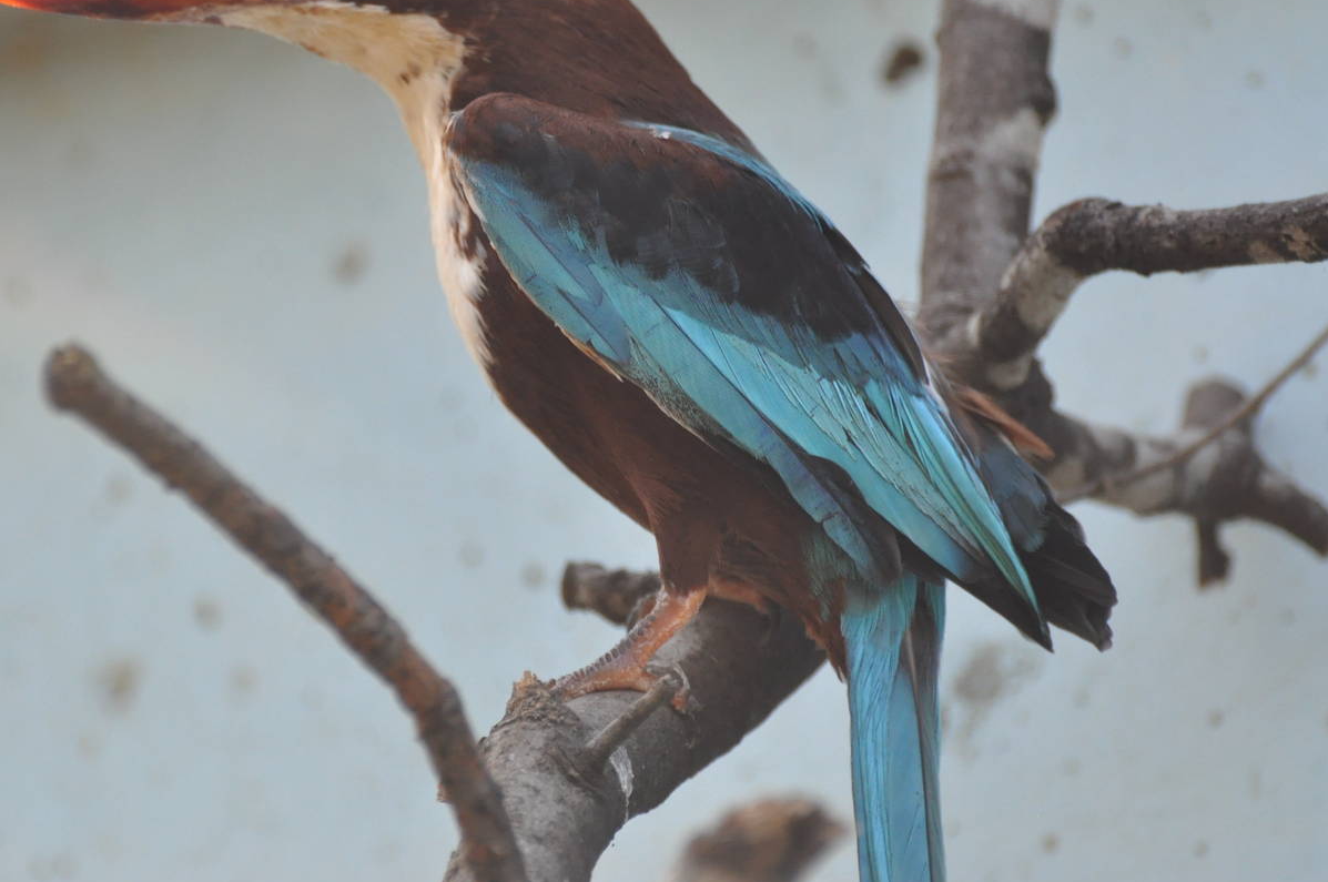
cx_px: 549
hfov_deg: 4.7
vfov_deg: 3.1
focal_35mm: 441
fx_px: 16248
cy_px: 307
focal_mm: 220
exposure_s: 1/500
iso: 1000
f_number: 5.3
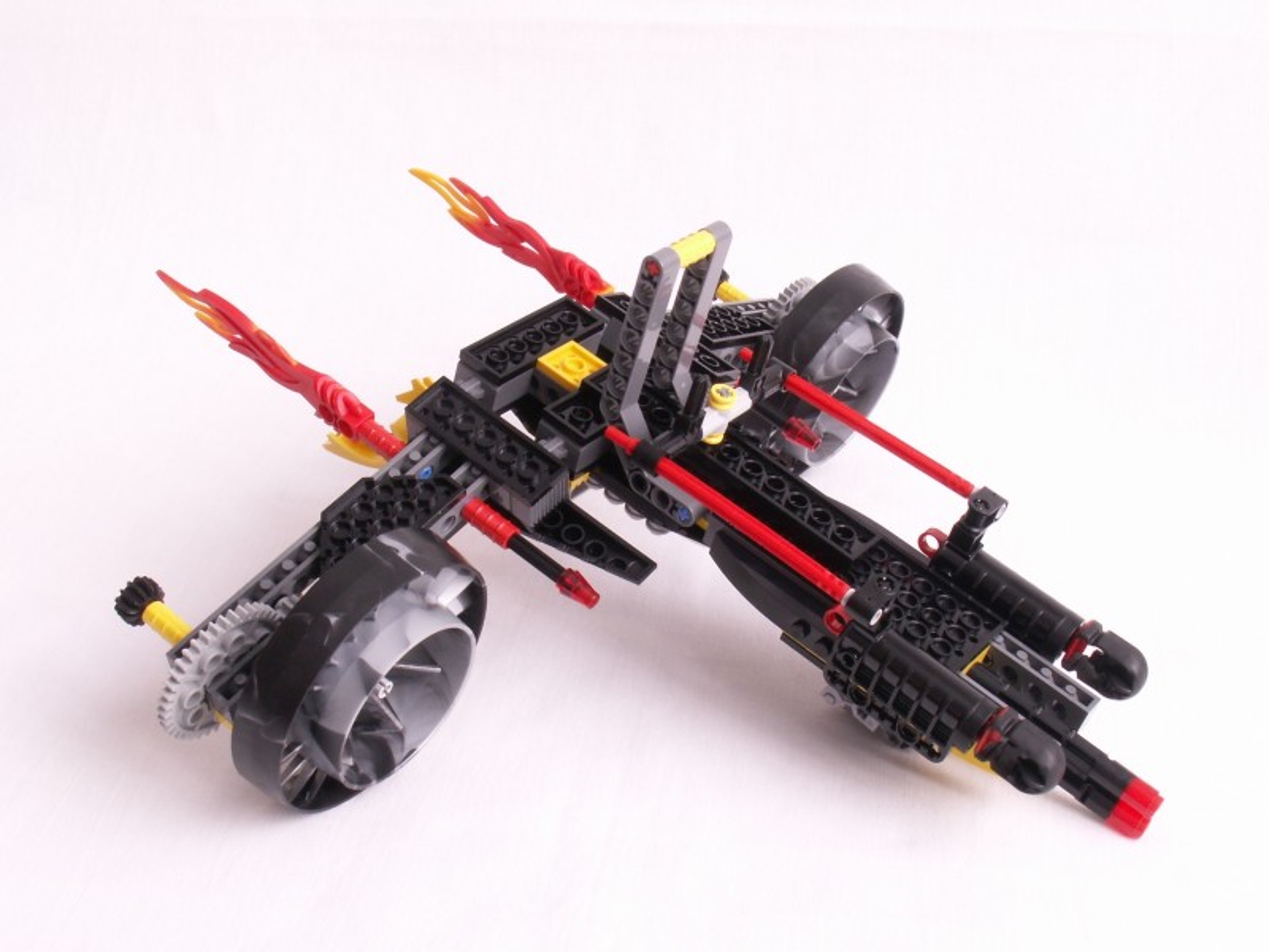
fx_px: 1503
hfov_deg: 45.8
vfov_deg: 35.1
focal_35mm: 41
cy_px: 476
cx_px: 634
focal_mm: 6.84
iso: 50
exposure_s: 1/1.25
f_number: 8
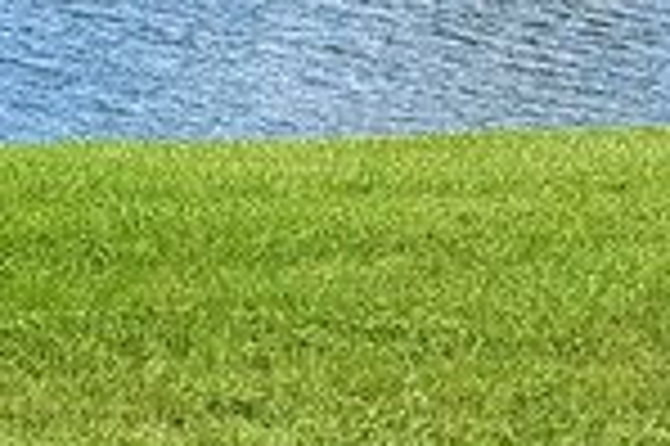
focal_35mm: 172
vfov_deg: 7.5
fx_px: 3198
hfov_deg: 11.9
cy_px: -532
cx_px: 58
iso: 80
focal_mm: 6.76
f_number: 1.78
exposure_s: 1/2959
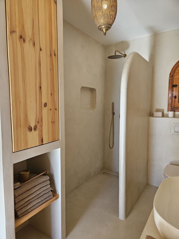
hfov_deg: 58.9
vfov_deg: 73.9
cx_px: 90
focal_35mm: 23
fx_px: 159
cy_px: 120
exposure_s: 1/100
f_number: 1.8
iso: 100
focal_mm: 5.4
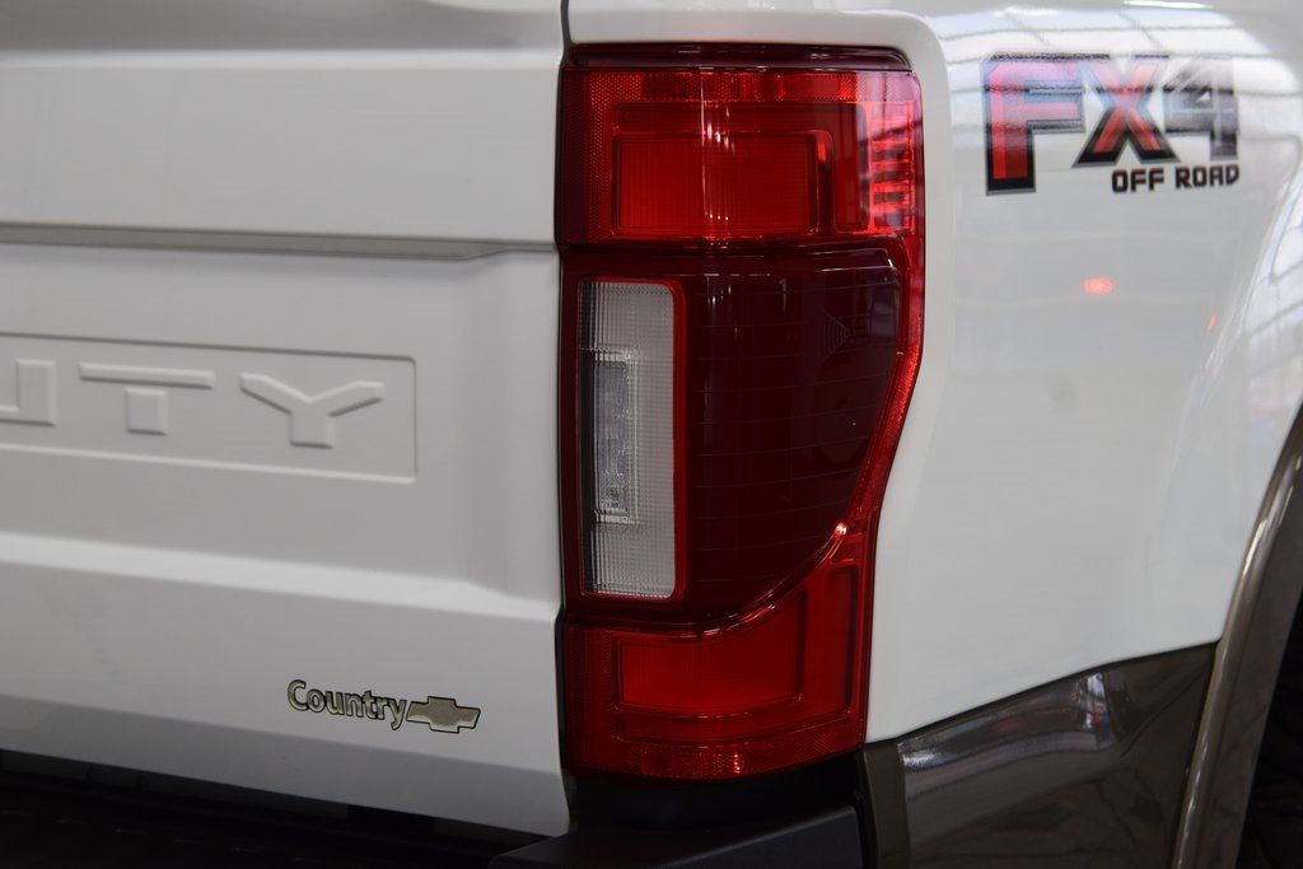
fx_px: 2715
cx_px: 652
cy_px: 434
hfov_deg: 27.0
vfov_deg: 18.2
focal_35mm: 75
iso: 400
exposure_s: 1/20
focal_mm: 50
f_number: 6.3
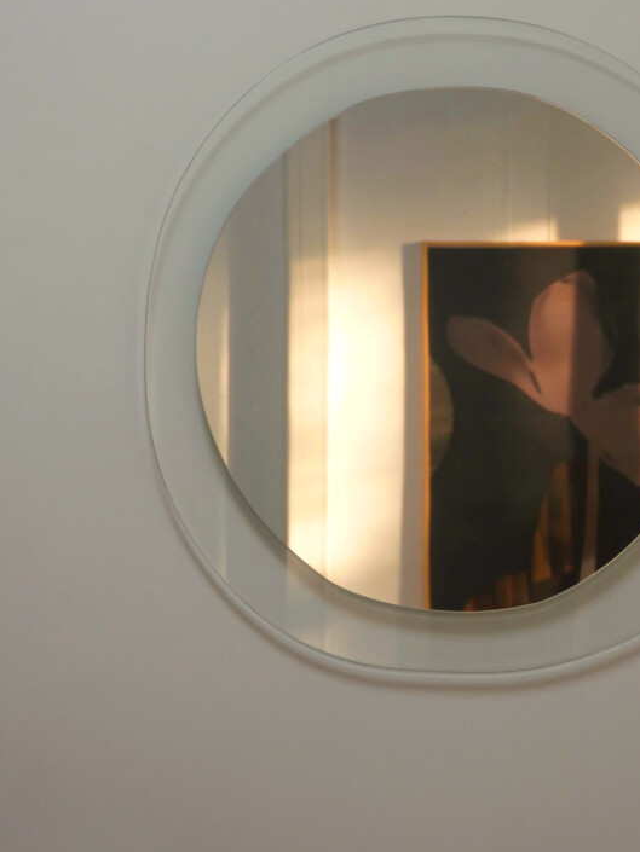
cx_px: 470
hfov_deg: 15.5
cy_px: 387
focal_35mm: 95
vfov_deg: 20.6
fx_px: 2341
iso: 400
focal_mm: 31
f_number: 5.5
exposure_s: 1/80
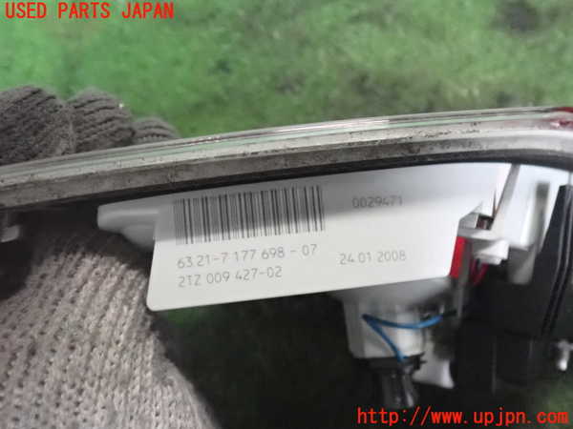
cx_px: 286
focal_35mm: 30
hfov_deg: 60.0
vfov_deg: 46.8
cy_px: 214
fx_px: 497
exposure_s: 1/400
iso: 5000
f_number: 2.3
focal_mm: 5.4
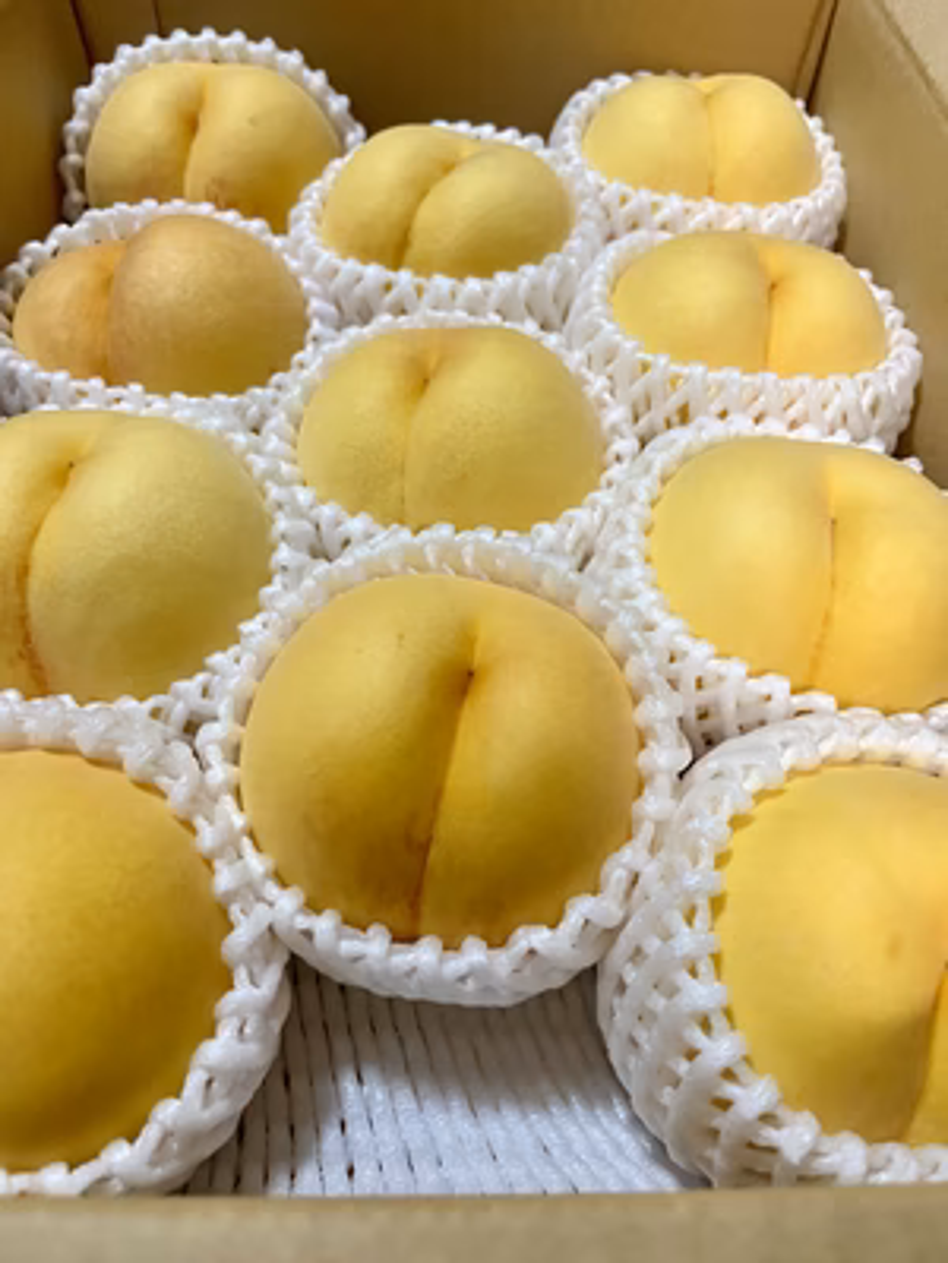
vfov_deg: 67.3
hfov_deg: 53.1
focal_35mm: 26
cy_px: 632
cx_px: 474
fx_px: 949
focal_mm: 5.1
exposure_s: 1/56
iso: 400
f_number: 1.6
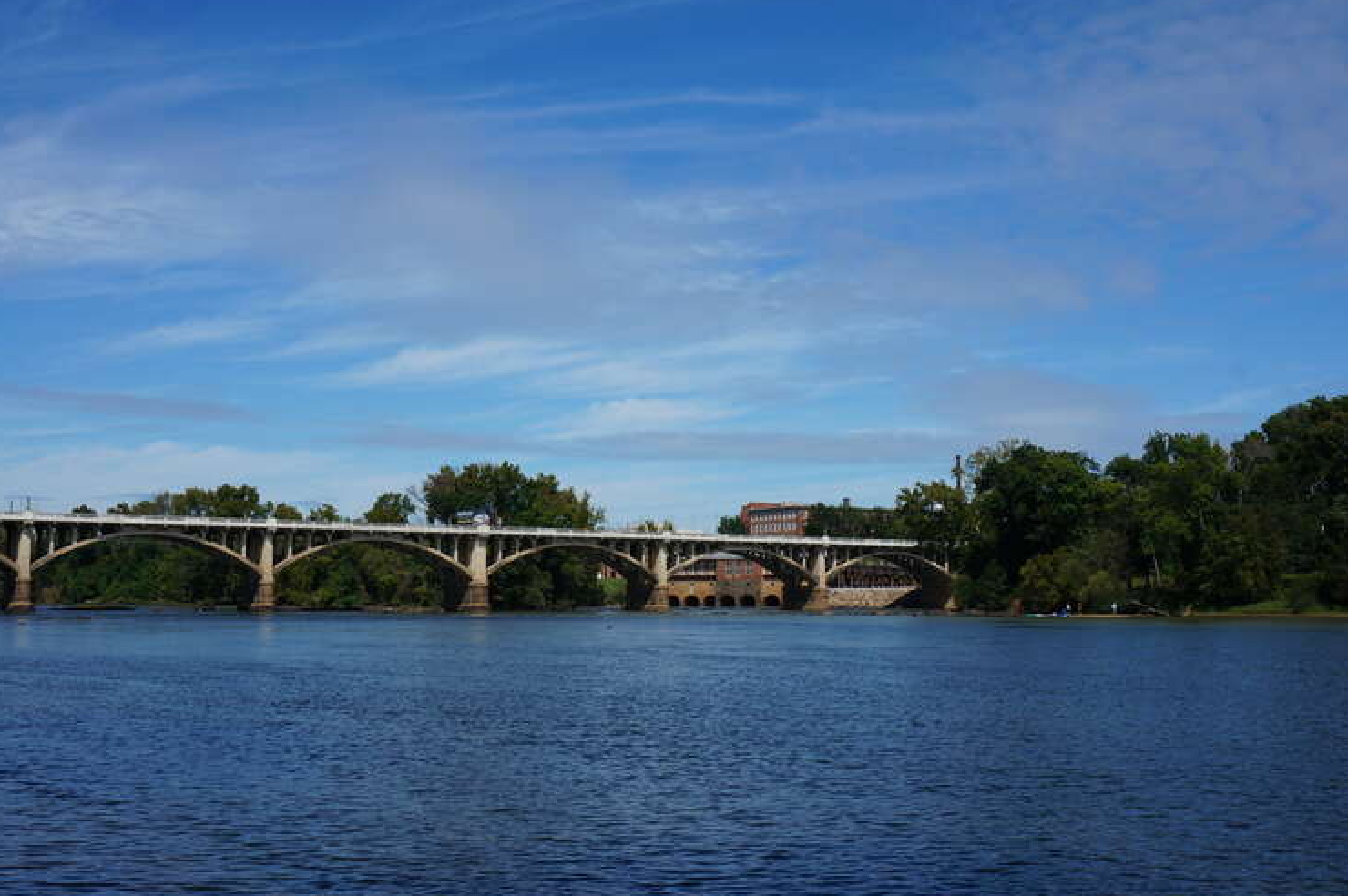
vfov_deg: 32.9
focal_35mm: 41
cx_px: 630
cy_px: 475
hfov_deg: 47.9
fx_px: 1517
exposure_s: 1/160
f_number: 13
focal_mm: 25
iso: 100
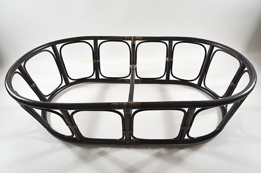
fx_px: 196
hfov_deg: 67.4
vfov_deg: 47.8
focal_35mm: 27
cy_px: 86
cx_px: 130
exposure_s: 1/80
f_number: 4.5
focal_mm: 18
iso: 400
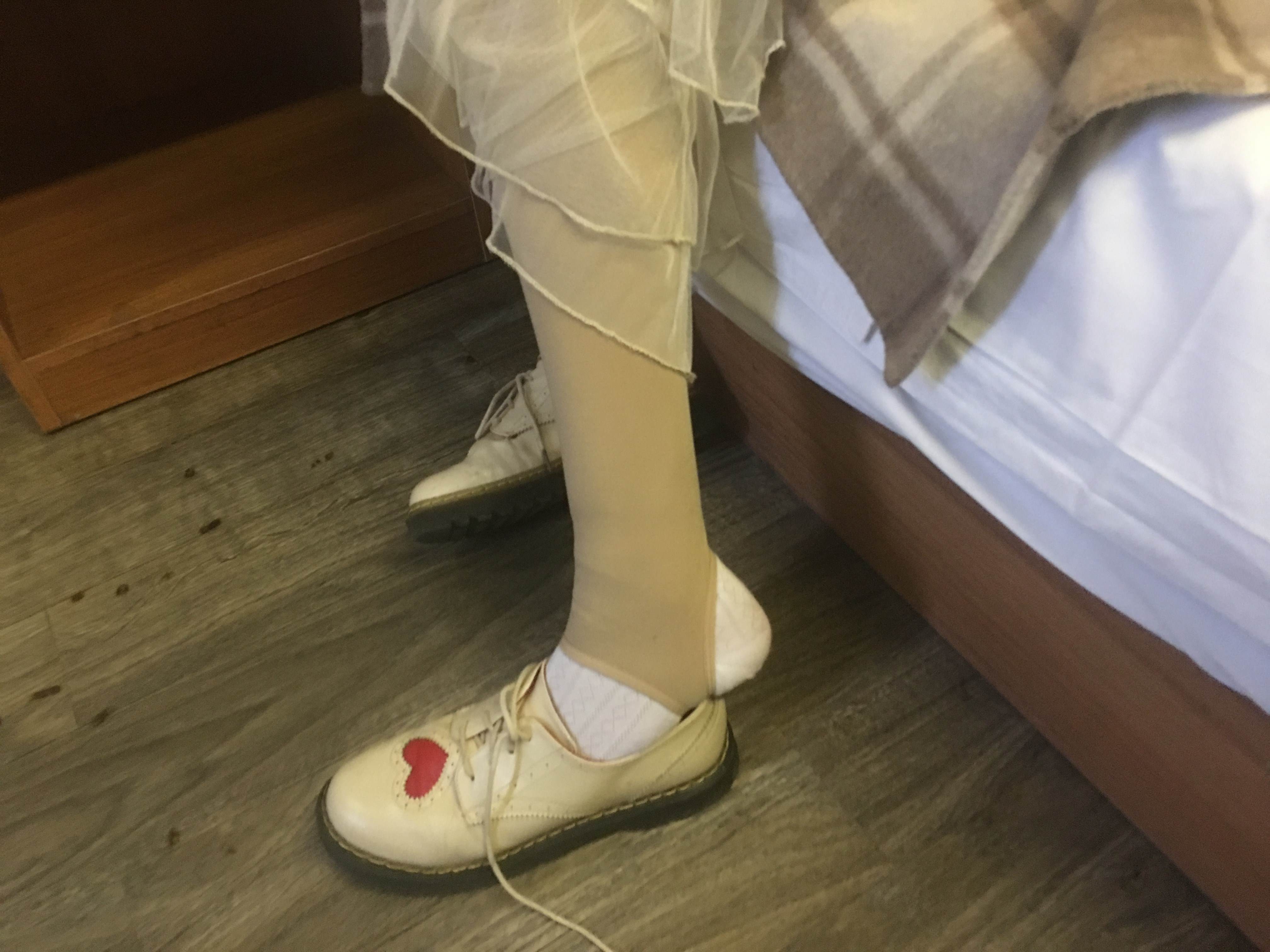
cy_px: 476
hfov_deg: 61.7
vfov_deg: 48.2
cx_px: 635
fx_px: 1064
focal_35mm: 29
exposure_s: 1/8
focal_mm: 4.15
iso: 160
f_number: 2.2
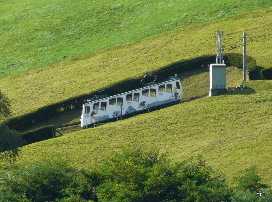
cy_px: 101
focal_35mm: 289
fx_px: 2264
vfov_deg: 5.1
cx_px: 136
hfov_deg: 6.9
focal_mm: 47.5
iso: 100
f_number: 5.6
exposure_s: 1/250
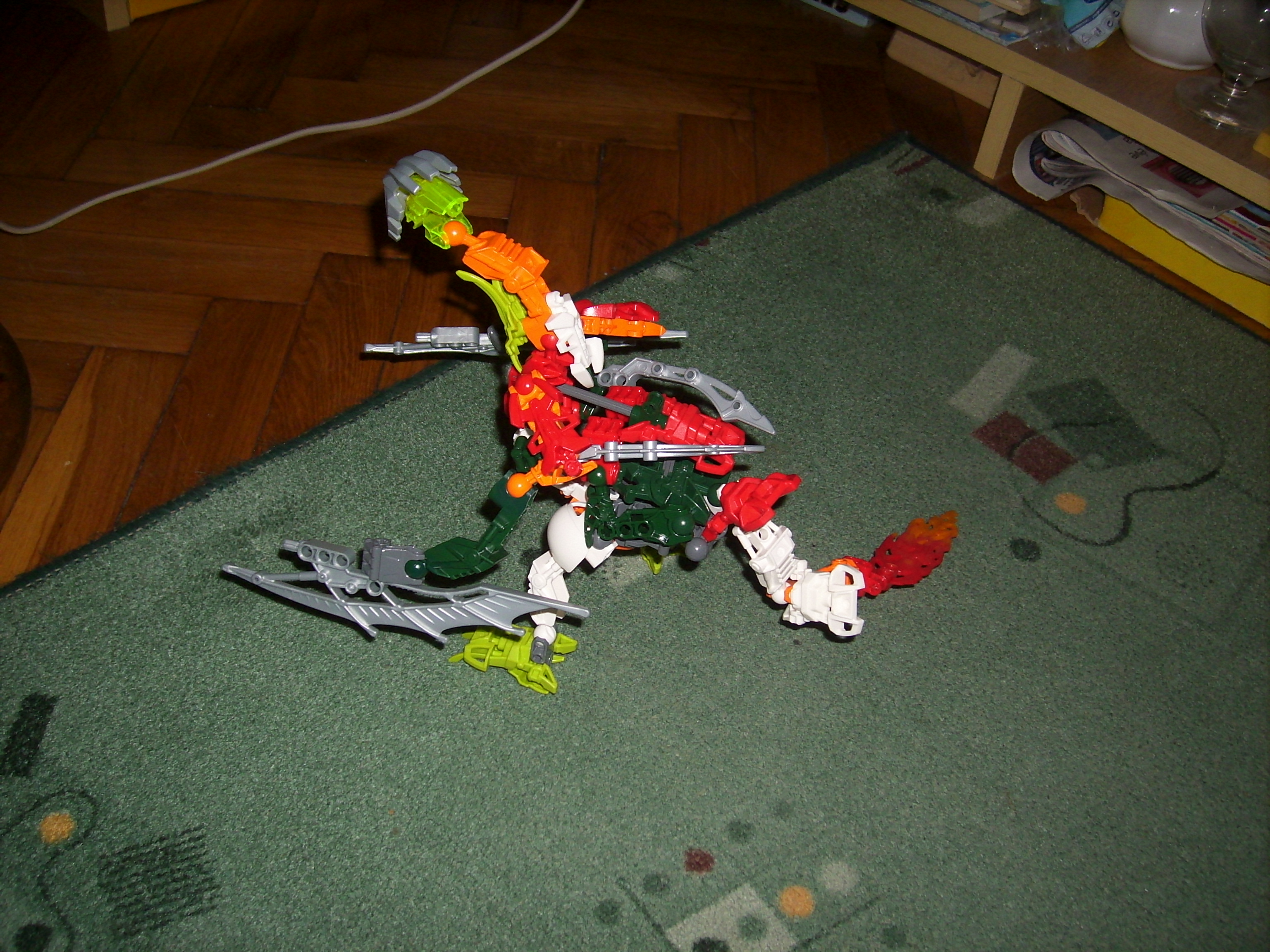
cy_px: 476
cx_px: 635
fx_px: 1174
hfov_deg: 56.8
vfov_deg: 44.2
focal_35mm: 32
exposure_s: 1/30
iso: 50
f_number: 7.1
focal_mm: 5.99
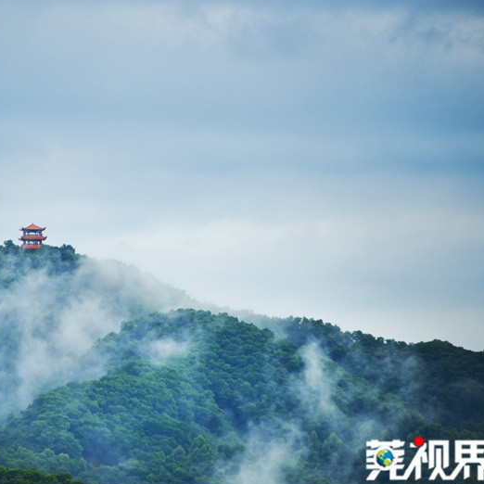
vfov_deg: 4.0
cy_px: 264
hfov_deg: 4.0
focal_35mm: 440
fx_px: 6960
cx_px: 124
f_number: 5.6
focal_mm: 300
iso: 250
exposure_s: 1/1250
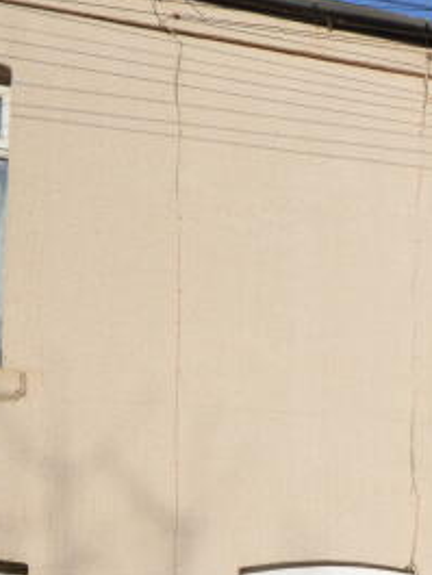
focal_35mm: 64
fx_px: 1063
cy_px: 643
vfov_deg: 27.5
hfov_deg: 16.3
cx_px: 912
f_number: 9
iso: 100
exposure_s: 1/320
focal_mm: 11.5
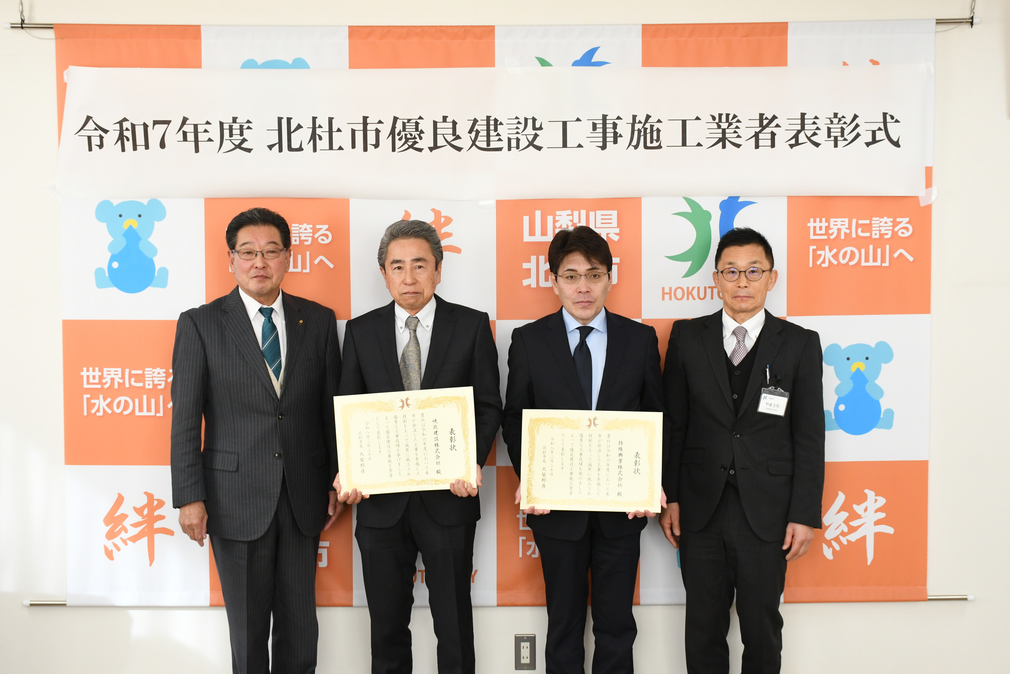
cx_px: 505
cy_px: 337
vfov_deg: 26.5
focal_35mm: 51
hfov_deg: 38.9
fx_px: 1431
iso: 1250
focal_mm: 34
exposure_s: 1/125
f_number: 5.6
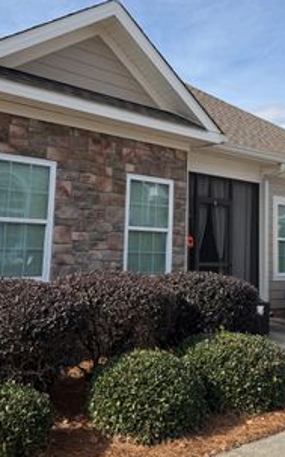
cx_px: 166
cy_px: 179
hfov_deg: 30.4
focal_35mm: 42
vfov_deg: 46.9
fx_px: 523
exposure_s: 1/4167
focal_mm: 6.76
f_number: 1.78
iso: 80
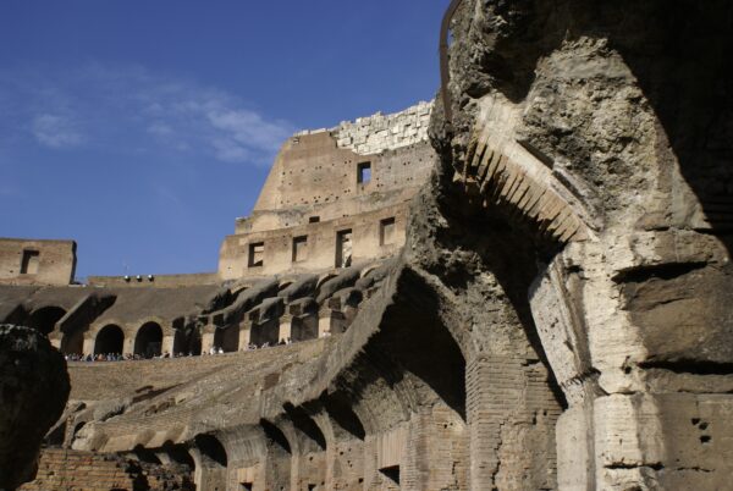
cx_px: 366
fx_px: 795
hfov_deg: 49.5
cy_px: 246
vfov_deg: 34.3
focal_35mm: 39
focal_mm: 26
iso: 100
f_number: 11
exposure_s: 1/160
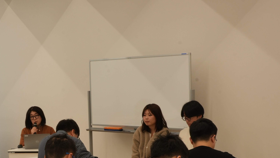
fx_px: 661
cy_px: 154
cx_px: 58
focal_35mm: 89
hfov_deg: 23.6
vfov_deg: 13.4
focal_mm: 36
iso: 500
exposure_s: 1/10
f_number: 18
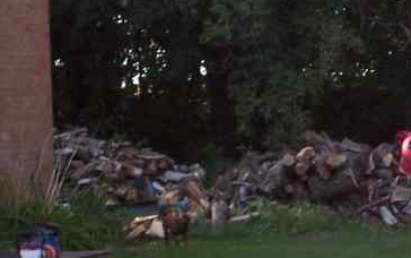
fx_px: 3407
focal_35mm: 304
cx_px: 487
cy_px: 87
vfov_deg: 4.3
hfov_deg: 6.9
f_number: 4.6
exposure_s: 1/90
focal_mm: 16.8
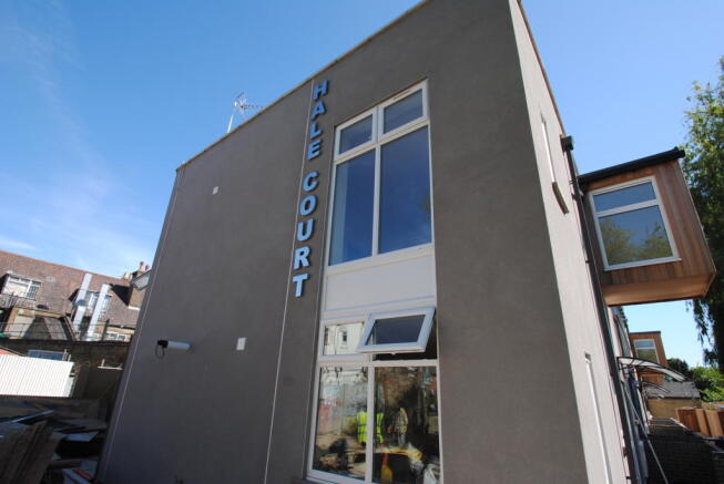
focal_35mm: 16
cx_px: 362
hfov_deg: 94.9
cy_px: 242
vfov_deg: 72.2
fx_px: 332
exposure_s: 1/200
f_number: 7.1
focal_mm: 11
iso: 100
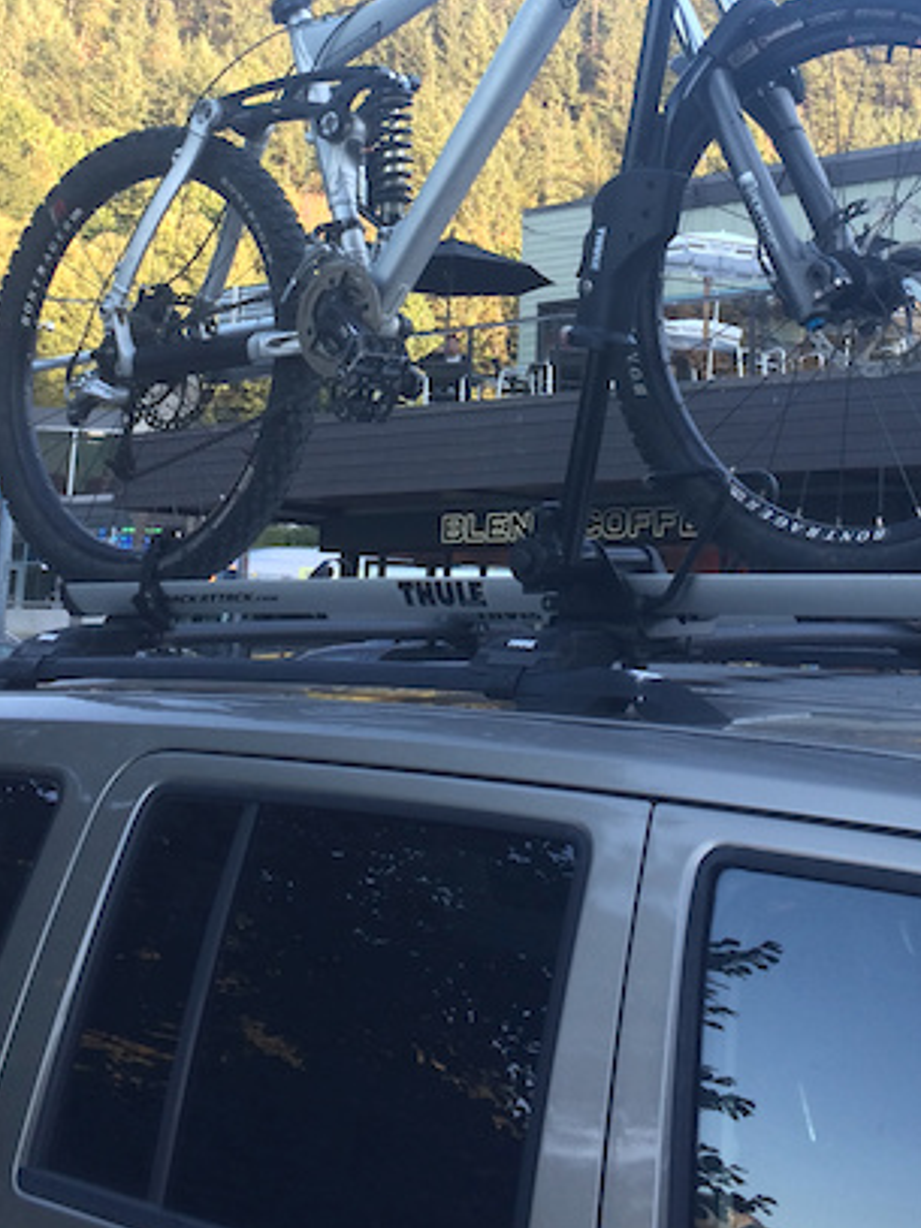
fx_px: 2023
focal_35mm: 57
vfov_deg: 32.5
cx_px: 610
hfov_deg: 25.5
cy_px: 181
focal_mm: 4.15
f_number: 2.2
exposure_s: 1/60
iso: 40
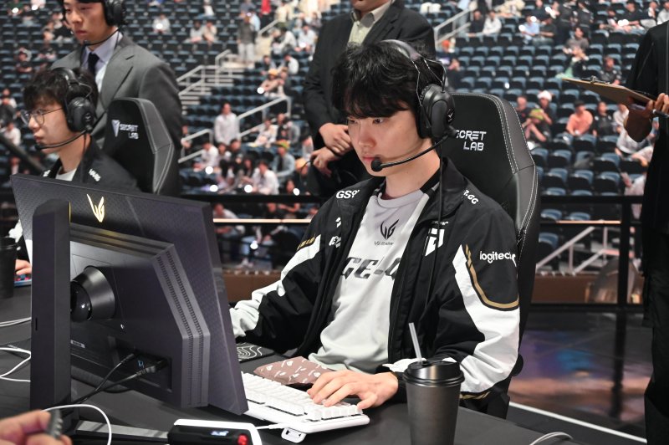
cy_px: 222
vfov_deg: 25.9
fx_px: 966
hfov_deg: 38.2
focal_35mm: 52
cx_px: 334
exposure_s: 1/80
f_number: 5.6
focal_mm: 52
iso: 6400
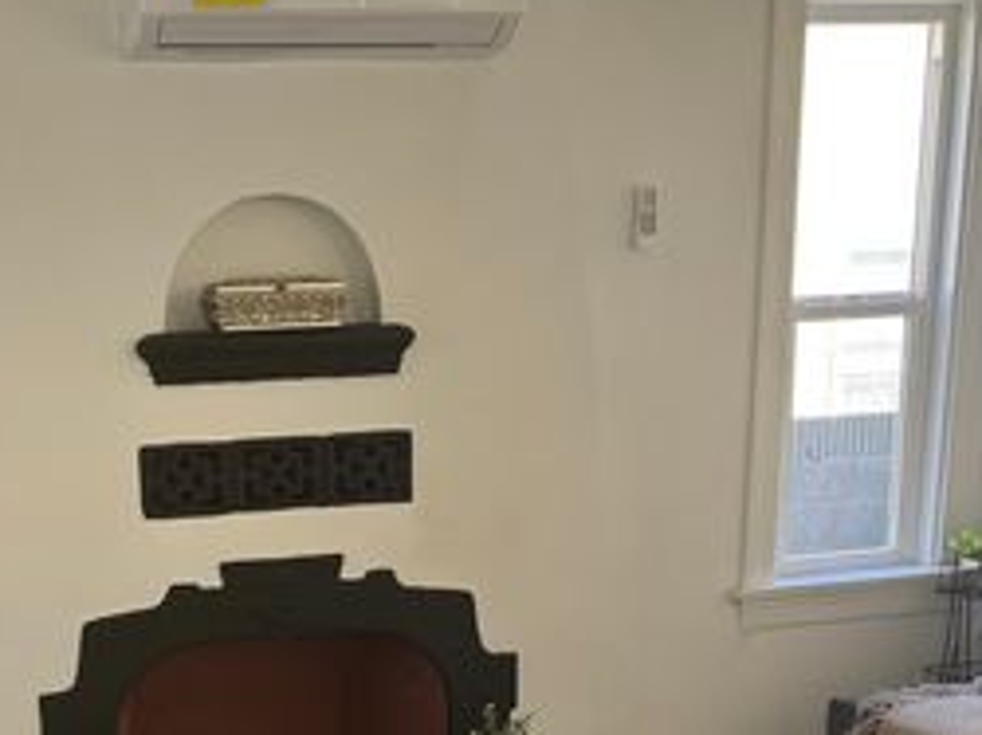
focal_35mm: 57
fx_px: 1615
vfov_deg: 24.3
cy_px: 761
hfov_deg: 33.1
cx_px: 244
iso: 80
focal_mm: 6.76
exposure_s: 1/121
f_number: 1.78
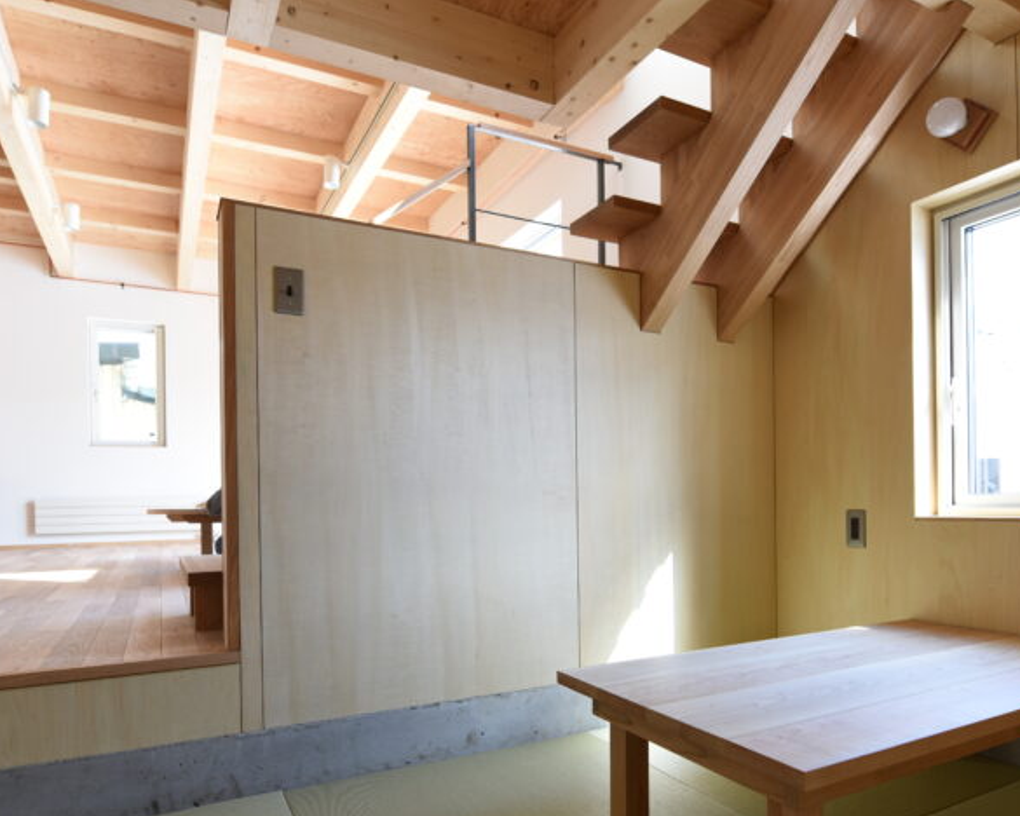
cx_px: 542
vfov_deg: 60.1
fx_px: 694
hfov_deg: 72.5
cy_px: 510
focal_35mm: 23
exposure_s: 1/50
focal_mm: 14
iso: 100
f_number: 3.5
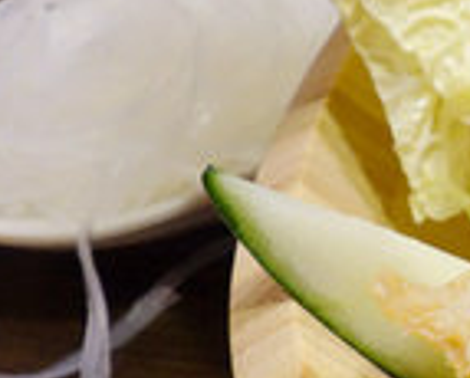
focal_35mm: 110
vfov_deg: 14.0
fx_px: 1533
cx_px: 947
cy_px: 151
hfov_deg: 14.4
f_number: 5
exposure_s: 1/15
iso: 800
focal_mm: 10.4
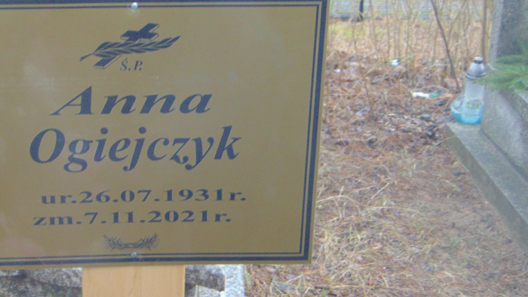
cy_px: 198
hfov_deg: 31.1
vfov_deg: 17.9
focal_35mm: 67
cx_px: 165
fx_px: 938
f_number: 3.3
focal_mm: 7.6
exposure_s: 1/30
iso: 200
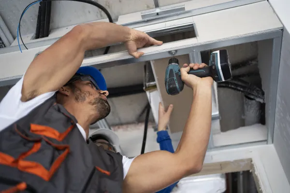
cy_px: 96
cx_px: 145
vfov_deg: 37.9
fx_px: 282
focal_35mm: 35
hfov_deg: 54.4
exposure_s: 1/250
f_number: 2
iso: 400
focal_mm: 35
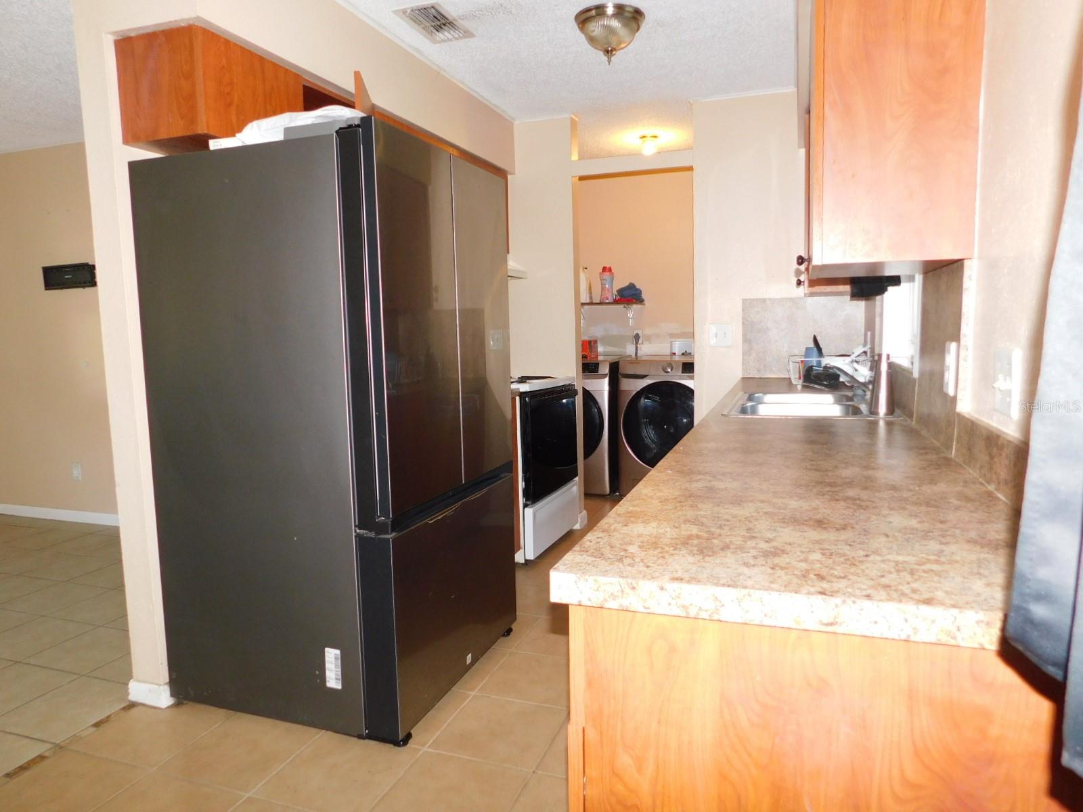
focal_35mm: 23
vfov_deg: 58.9
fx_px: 720
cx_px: 542
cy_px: 406
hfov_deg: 73.9
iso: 250
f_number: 3
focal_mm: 4
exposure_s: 1/30
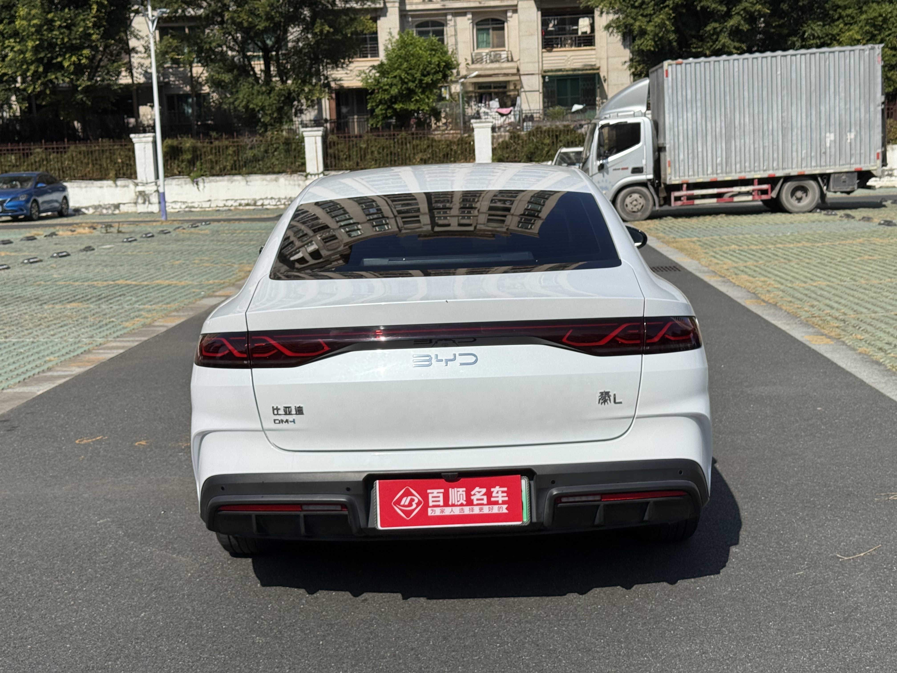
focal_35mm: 48
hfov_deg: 39.7
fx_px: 1244
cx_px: 448
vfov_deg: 30.3
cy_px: 336
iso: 64
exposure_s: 1/9901
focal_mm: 6.76
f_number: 1.78
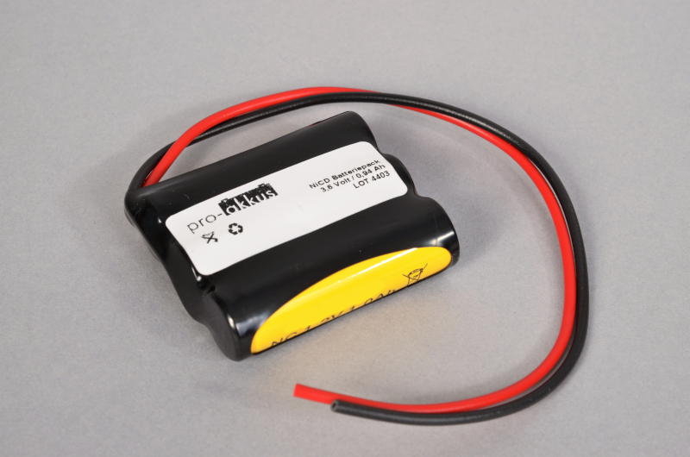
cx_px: 345
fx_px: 2008
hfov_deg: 19.5
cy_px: 228
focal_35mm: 105
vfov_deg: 13.0
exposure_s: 1/160
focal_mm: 70
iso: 200
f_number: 11
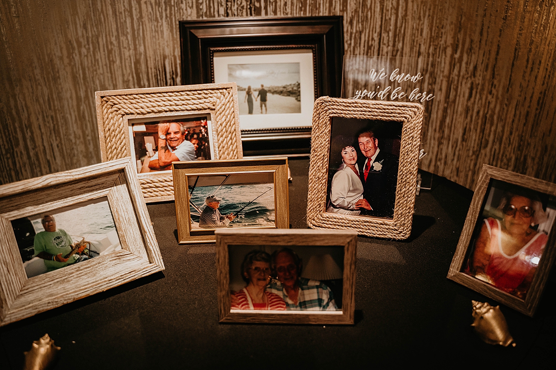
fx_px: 432
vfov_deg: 46.4
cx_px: 278
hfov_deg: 65.5
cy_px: 185
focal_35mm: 28
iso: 2000
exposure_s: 1/60
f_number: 2.8
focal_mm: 28
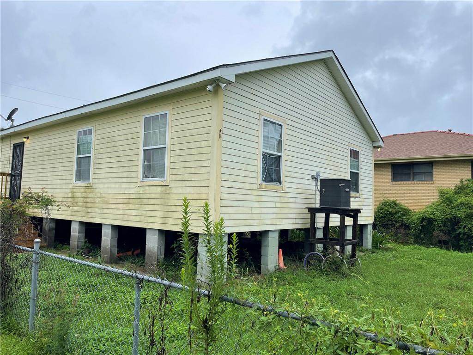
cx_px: 236
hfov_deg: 69.4
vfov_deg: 54.9
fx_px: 342
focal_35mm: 25
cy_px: 178
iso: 32
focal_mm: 5.1
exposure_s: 1/1266
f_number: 1.6
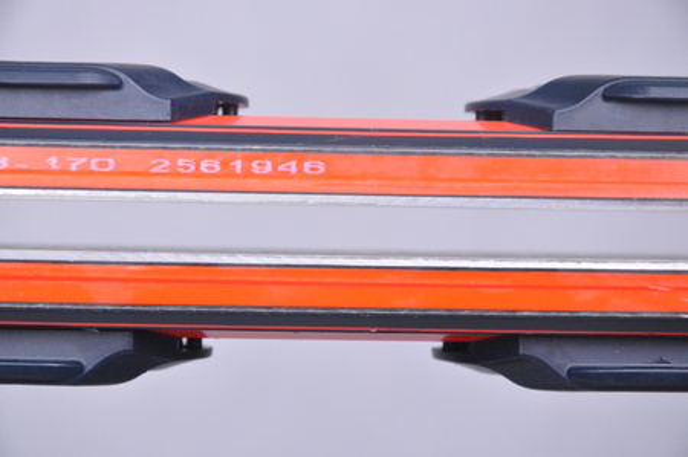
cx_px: 344
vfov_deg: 8.7
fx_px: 3007
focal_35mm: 158
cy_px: 228
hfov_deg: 13.1
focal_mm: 105
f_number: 8
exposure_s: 1/125
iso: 3200
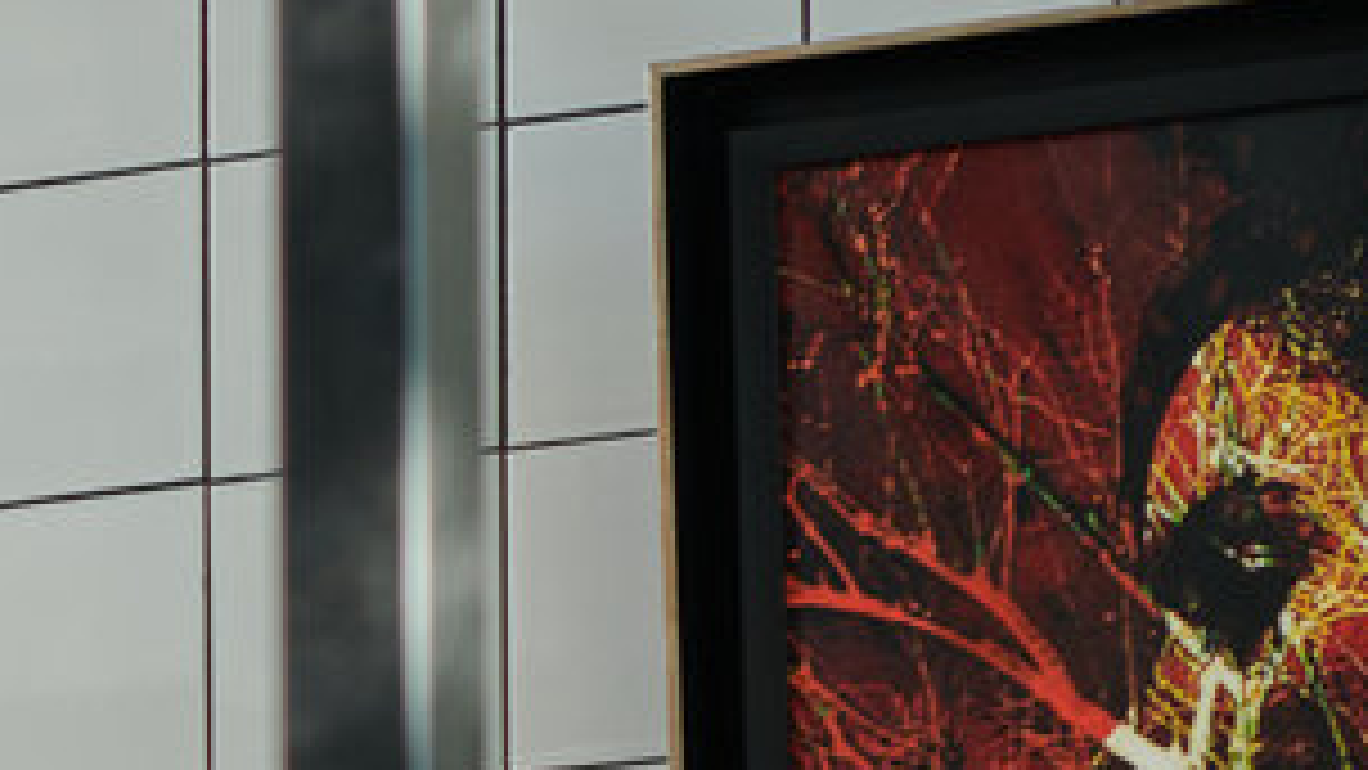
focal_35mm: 353
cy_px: 2524
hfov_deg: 5.7
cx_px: -2884
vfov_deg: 3.3
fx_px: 12805
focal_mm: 50
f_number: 4
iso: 160
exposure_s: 1/160
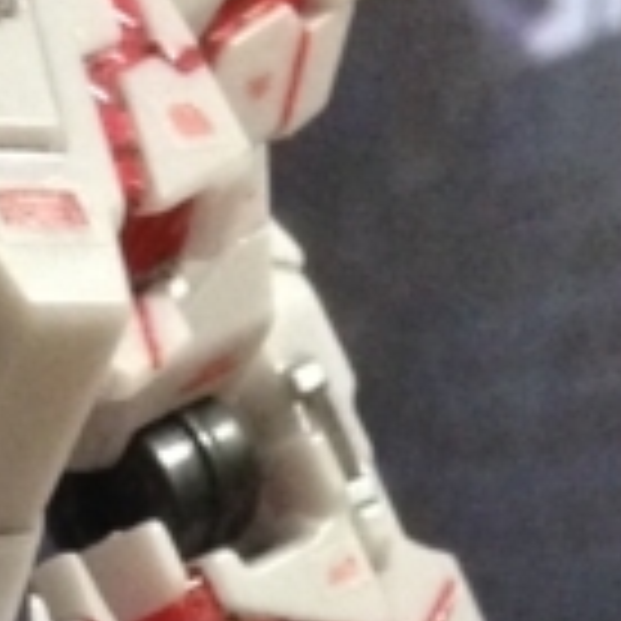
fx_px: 4384
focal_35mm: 216
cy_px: 1318
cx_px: -436
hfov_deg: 7.9
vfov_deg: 7.7
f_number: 2.4
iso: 250
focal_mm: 4.12
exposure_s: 1/20
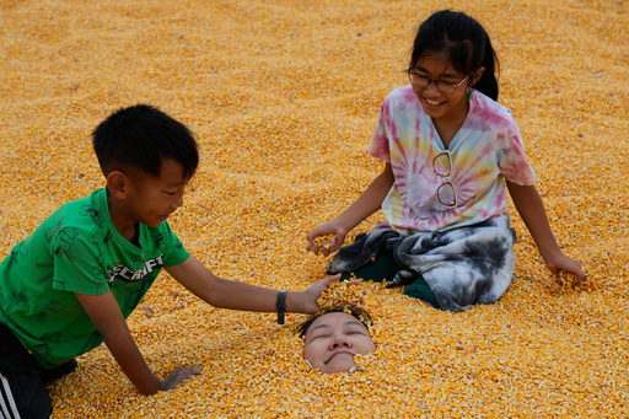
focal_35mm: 70
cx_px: 314
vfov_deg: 19.4
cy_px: 210
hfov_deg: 28.9
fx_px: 1223
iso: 800
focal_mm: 70
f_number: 8
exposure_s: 1/2000
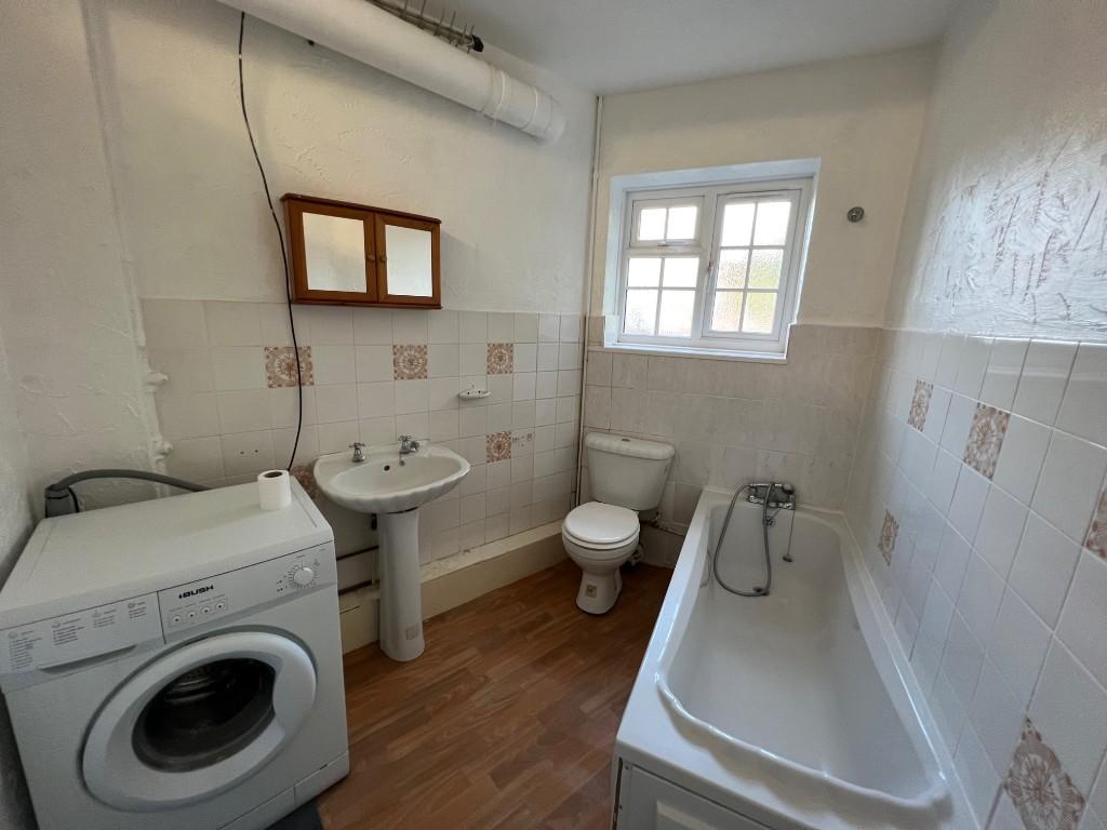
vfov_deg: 89.9
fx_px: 416
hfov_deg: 106.2
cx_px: 554
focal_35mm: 13
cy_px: 415
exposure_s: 1/50
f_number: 1.8
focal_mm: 1.57
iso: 160
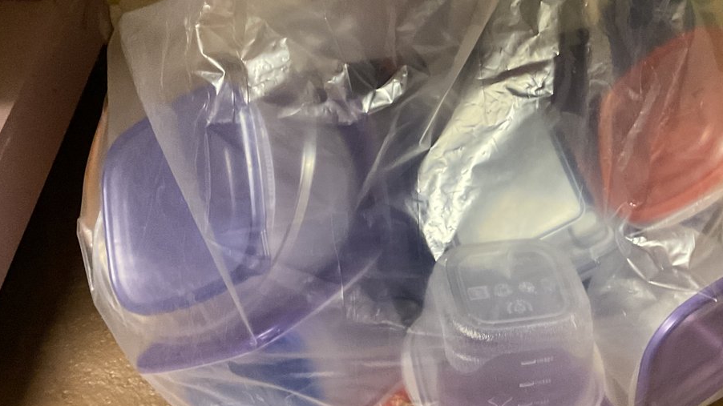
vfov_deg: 22.6
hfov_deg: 38.1
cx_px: 547
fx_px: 1016
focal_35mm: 53
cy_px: 173
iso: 500
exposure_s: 1/30
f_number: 1.8
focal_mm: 3
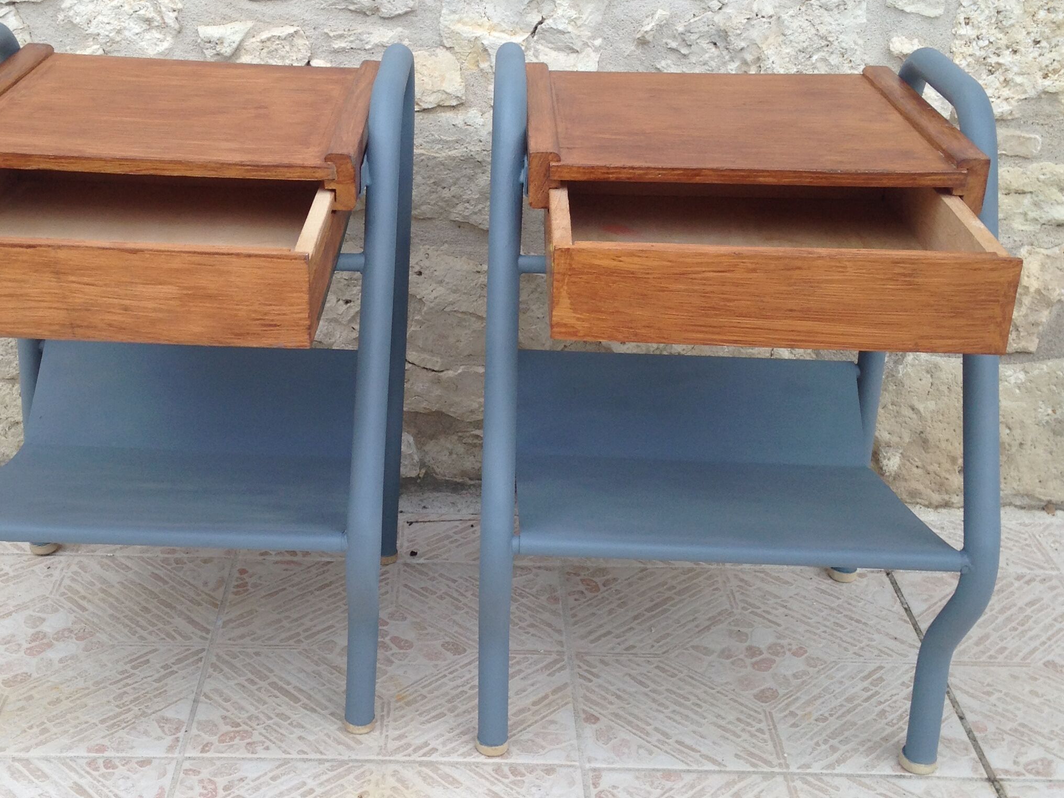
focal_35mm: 53
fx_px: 1629
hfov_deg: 36.1
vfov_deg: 27.5
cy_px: 379
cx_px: 448
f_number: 2.4
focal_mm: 4.12
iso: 50
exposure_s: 1/298
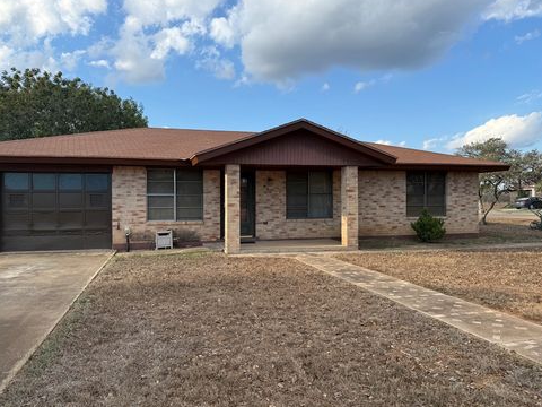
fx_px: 391
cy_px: 198
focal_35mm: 25
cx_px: 263
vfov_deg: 54.9
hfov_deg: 69.4
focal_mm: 6.76
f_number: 1.78
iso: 80
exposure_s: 1/2169
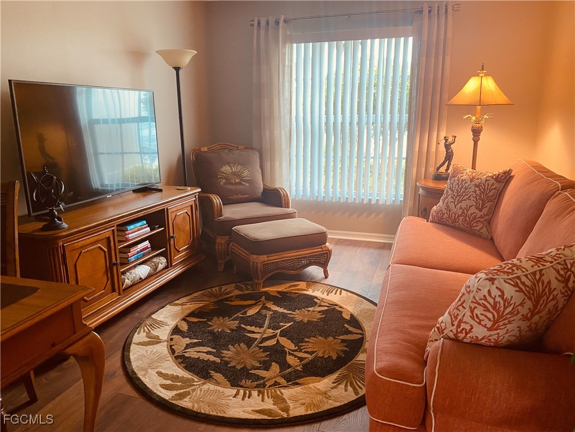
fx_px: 432
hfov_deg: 67.3
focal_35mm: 26
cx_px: 288
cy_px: 216
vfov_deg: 53.1
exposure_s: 1/60
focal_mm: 4.25
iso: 200
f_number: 1.8
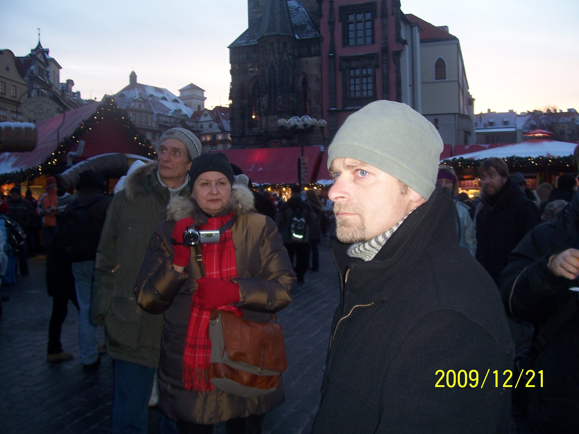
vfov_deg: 41.8
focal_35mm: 34
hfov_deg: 54.0
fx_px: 569
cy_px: 217
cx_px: 290
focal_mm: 5.6
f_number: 2.7
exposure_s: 1/60
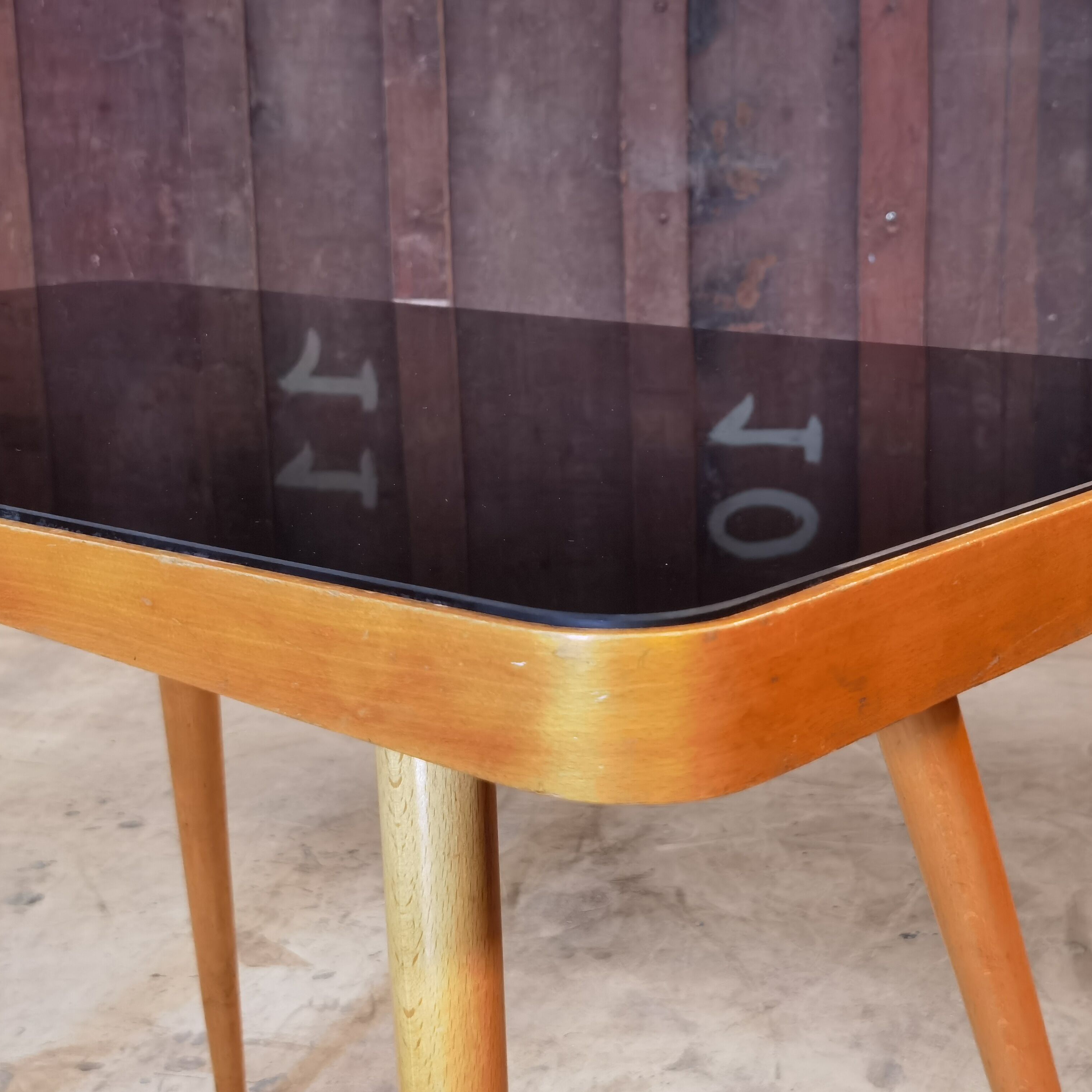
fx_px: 2034
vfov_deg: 30.0
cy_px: 549
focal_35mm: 57
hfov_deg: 29.9
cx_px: 682
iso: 200
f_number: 1.9
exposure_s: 1/50
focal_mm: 6.71
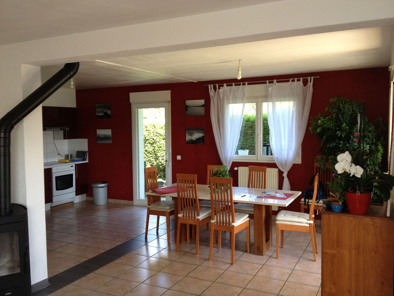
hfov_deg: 52.6
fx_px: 398
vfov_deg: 40.7
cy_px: 148
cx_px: 197
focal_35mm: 35
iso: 50
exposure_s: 1/60
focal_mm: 4.28
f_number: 2.4
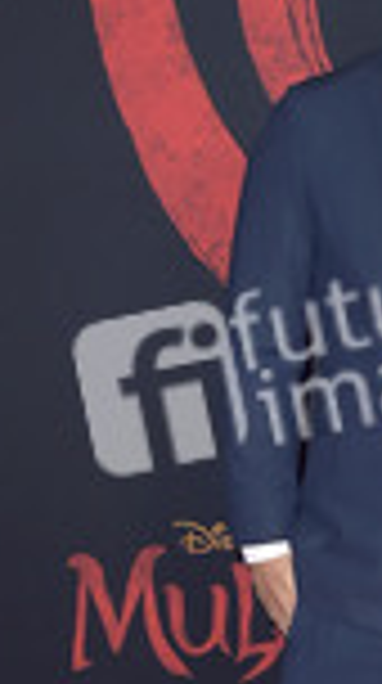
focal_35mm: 94
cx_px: 438
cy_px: 594
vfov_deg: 22.3
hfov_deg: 12.6
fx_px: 1700
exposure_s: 1/250
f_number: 7.1
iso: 400
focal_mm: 34
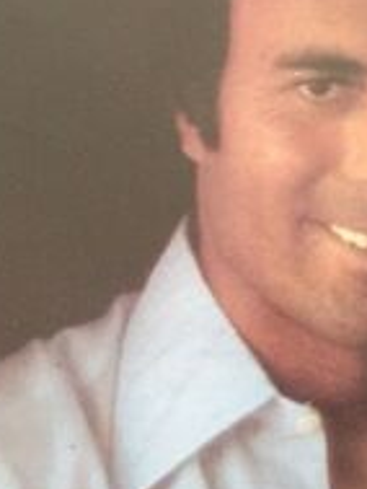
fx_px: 1384
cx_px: 377
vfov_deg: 20.0
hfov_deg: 14.8
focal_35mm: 98
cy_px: 194
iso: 160
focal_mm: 4.15
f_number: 2.2
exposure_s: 1/17
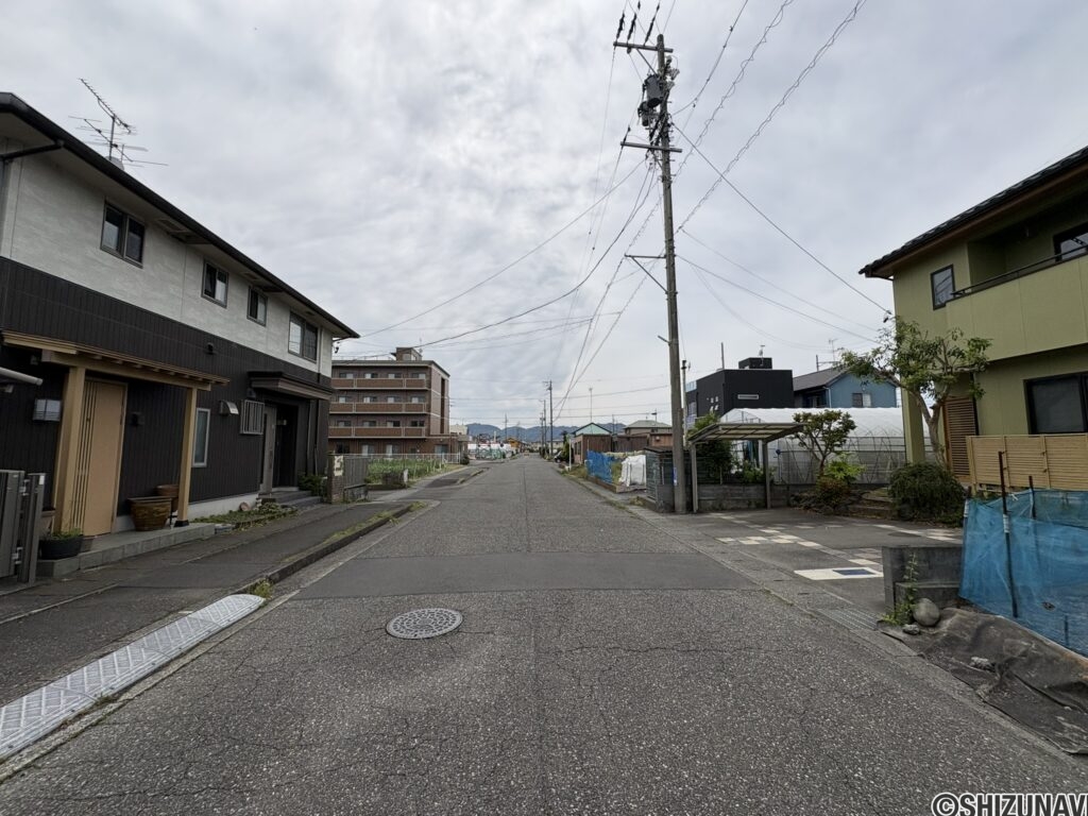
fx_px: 440
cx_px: 544
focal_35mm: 14
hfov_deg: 102.1
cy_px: 408
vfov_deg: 85.7
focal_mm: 2.22
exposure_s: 1/4630
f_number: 2.2
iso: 50
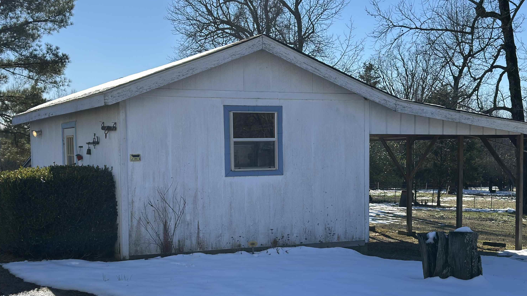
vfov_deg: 22.1
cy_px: 202
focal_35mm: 54
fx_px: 755
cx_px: 256
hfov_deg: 38.5
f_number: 1.78
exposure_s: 1/4566
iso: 100
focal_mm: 6.86
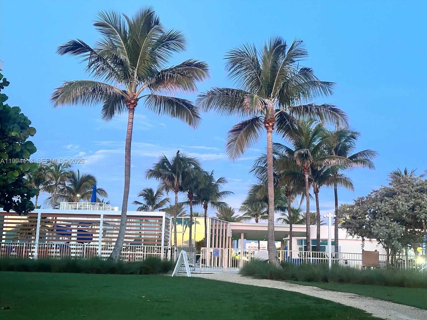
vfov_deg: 29.7
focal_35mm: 49
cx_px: 217
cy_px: 162
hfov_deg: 38.9
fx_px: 605
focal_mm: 6.86
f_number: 1.78
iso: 640
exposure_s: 1/30
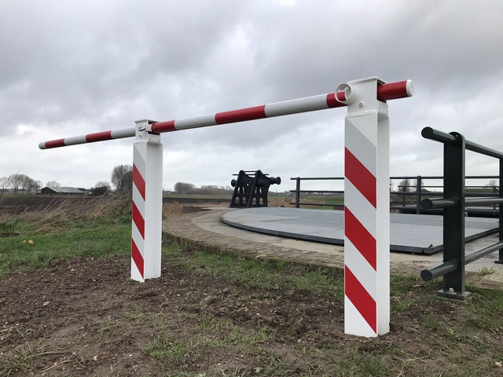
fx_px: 407
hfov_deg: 63.4
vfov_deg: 49.7
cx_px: 252
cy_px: 188
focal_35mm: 28
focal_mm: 3.99
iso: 20
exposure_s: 1/431
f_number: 1.8
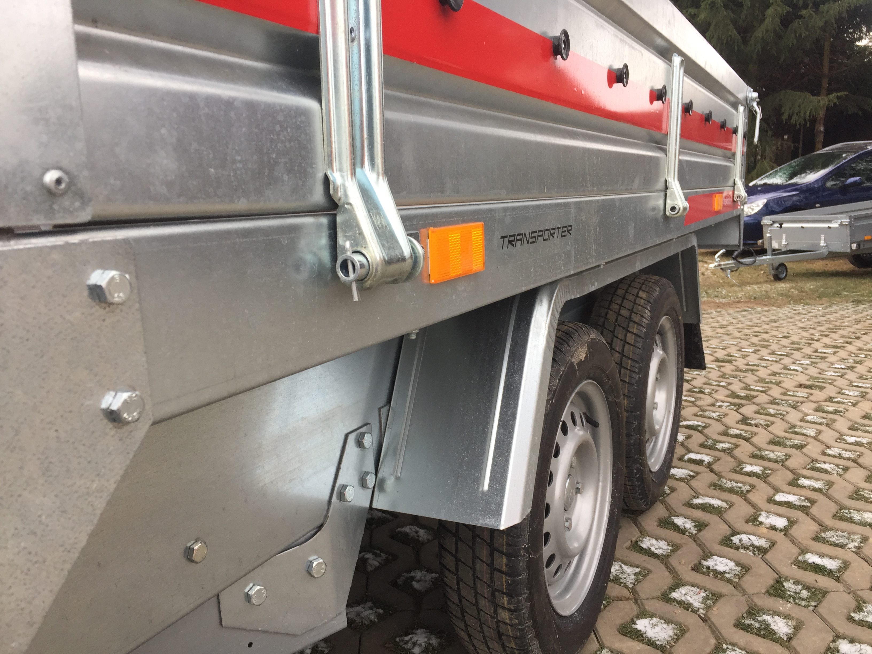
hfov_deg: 61.7
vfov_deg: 48.2
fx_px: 731
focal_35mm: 29
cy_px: 327
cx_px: 436
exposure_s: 1/100
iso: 40
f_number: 2.2
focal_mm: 4.15
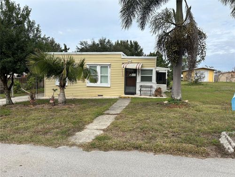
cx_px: 118
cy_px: 88
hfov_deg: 67.3
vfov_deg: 53.1
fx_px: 177
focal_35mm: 26
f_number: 1.5
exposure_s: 1/3077
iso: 50
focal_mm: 5.7
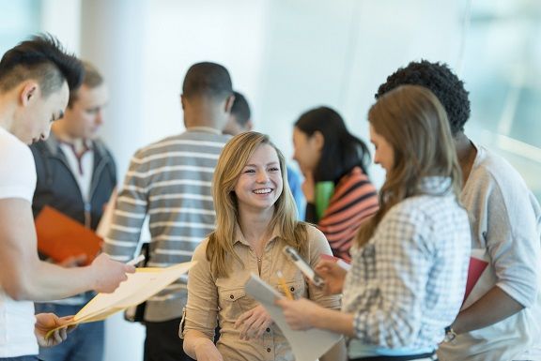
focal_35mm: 200
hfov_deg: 10.3
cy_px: 180
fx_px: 3008
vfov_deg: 6.9
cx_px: 270
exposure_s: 1/400
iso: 500
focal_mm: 200
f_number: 2
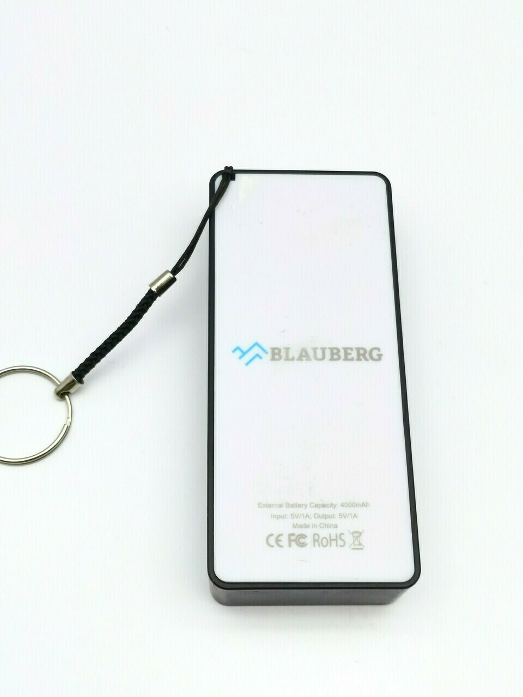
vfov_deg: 39.7
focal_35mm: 48
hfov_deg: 30.3
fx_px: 967
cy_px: 348
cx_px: 262
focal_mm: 4.75
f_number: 1.8
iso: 50
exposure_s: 1/469
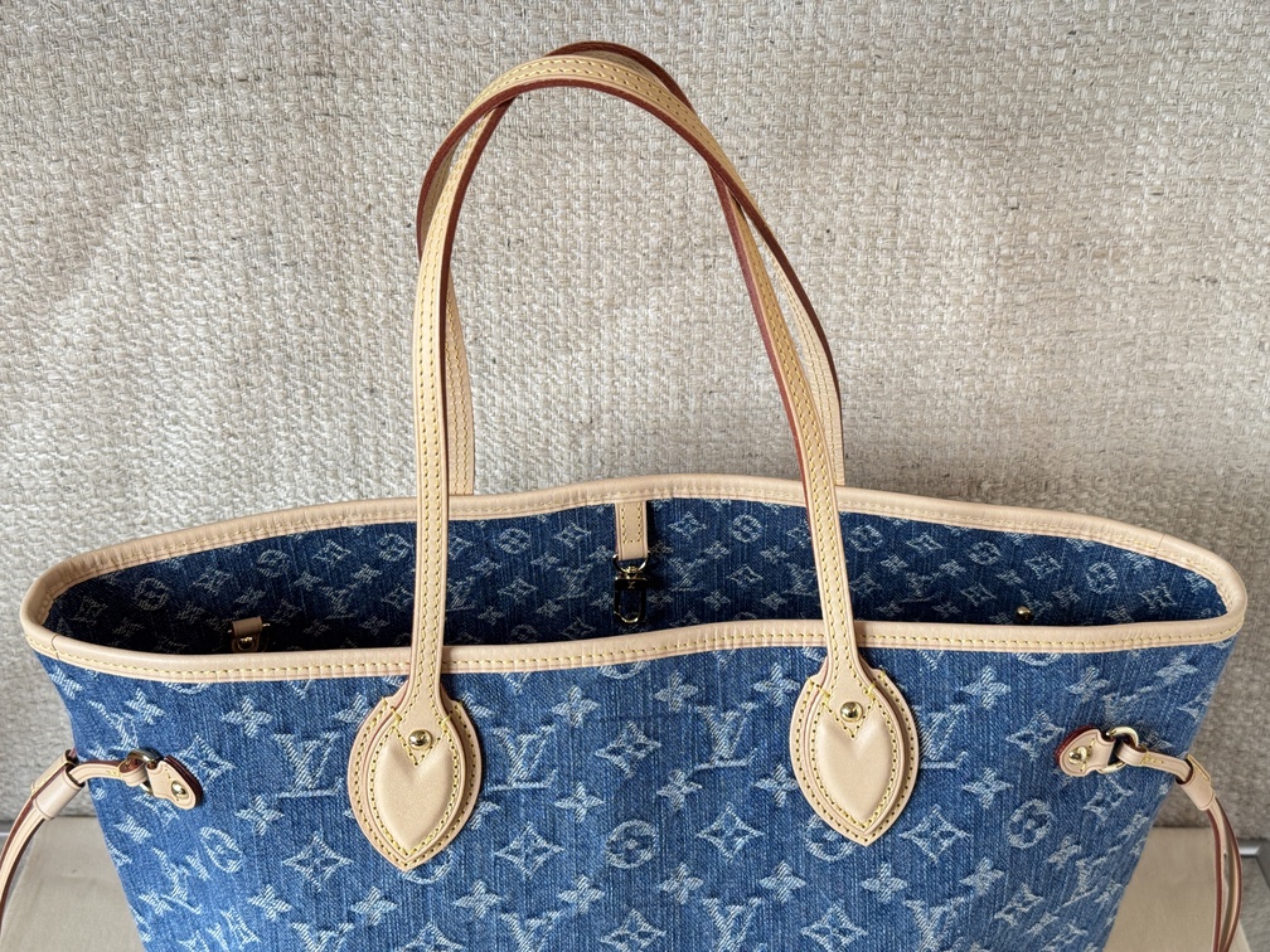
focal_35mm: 48
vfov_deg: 30.3
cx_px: 635
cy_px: 476
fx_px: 1761
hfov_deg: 39.7
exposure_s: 1/100
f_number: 1.78
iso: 80
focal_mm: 6.76
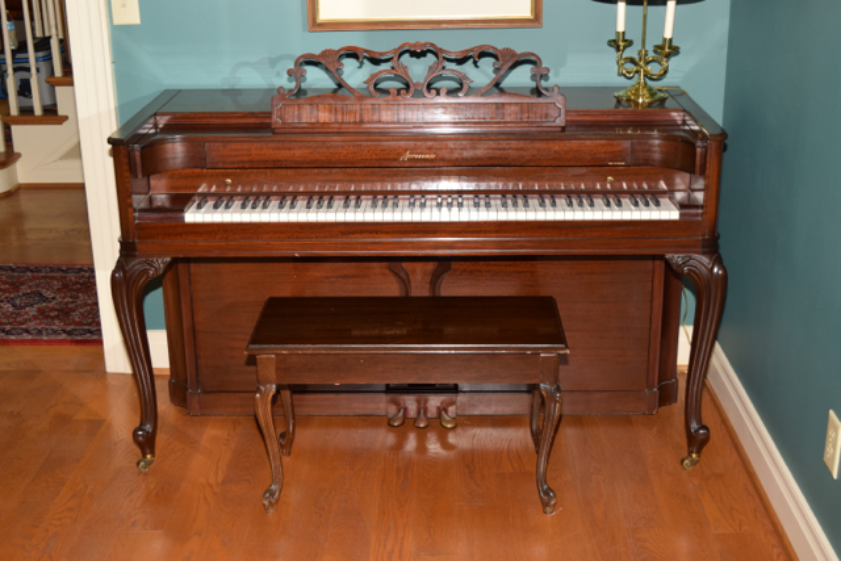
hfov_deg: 38.9
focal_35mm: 51
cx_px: 420
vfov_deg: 26.5
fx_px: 1192
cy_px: 280
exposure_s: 1/125
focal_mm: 34
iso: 800
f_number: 5.6
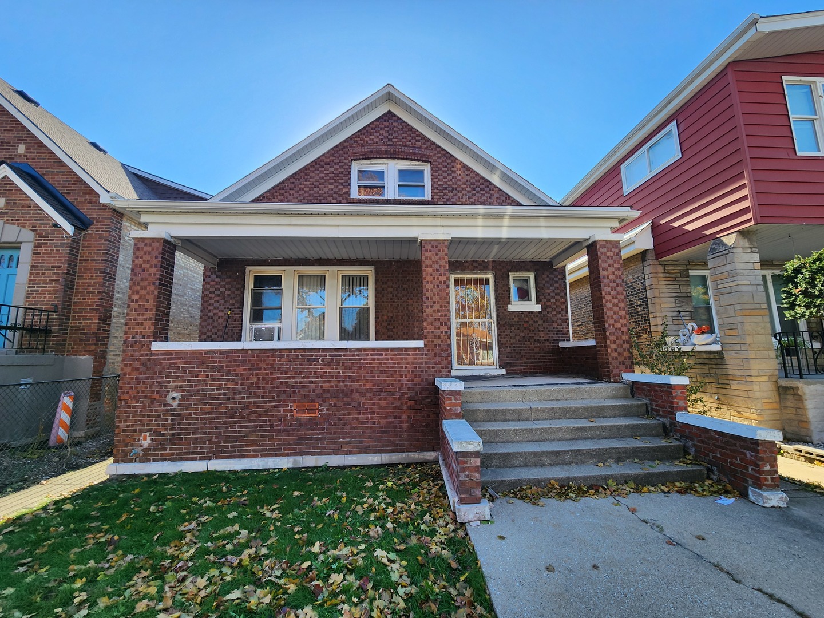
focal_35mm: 13
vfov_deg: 89.9
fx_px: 309
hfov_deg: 106.2
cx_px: 412
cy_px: 309
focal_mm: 2.2
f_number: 2.2
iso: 50
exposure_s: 1/500
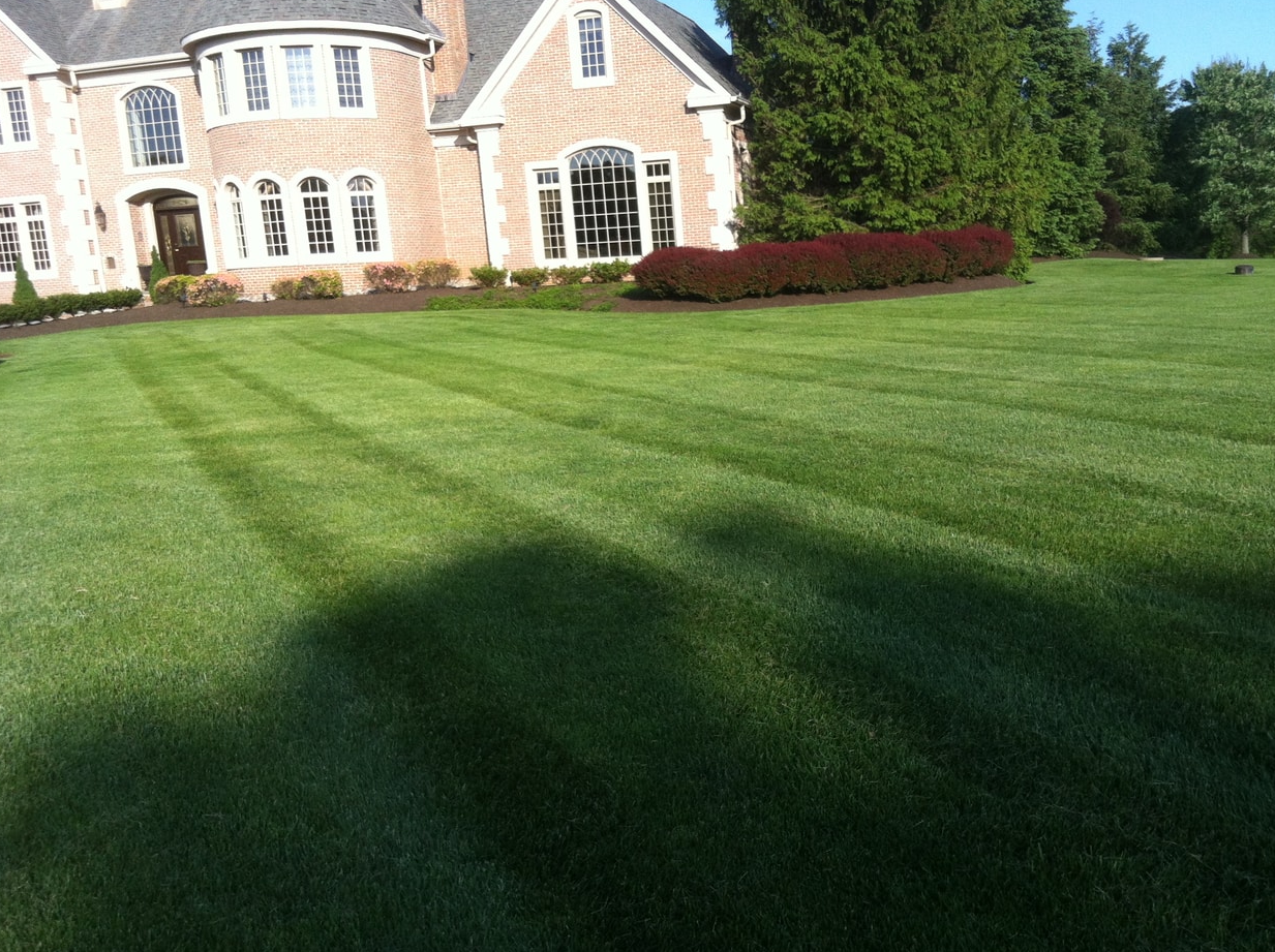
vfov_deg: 37.6
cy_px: 487
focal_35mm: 38
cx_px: 671
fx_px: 1398
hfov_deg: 49.0
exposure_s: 1/736
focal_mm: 3.85
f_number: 2.8
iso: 80
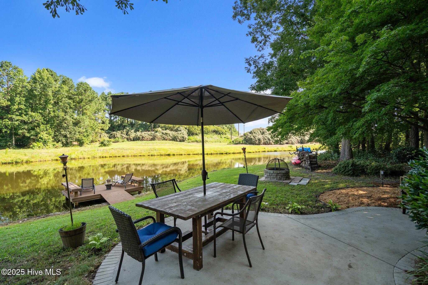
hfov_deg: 96.7
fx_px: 190
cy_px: 142
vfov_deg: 73.7
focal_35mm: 16
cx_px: 214
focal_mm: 16
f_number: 4
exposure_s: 1/400
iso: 200
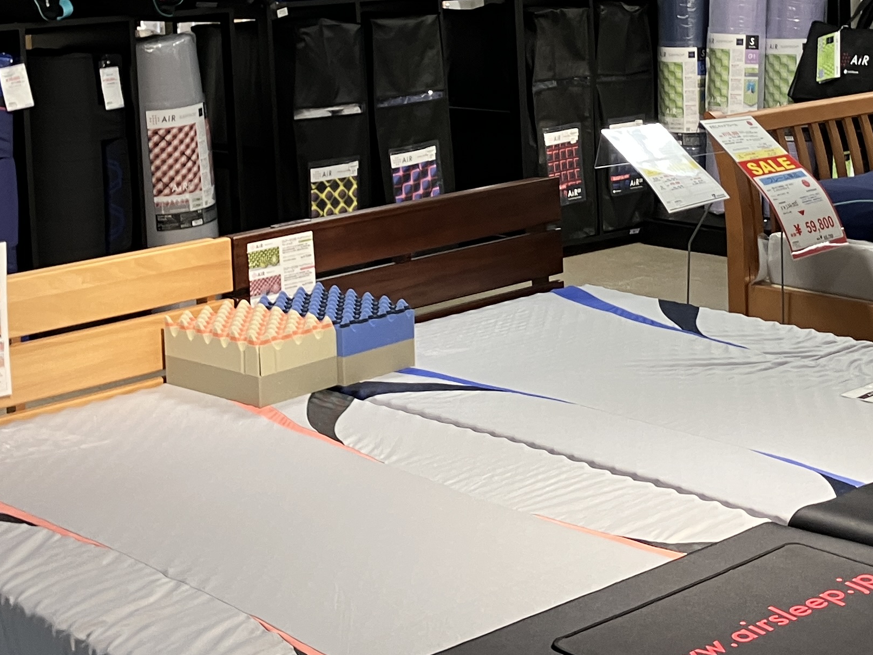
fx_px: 1765
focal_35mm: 70
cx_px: 527
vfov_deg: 20.7
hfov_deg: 27.7
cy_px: 99
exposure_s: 1/50
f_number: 1.8
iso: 64
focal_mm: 3.99
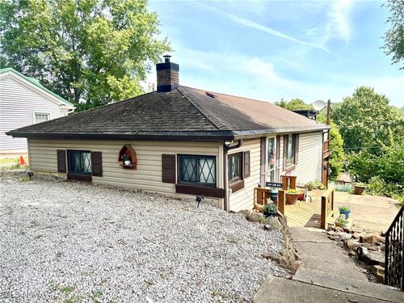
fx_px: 303
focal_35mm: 26
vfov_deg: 53.1
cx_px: 202
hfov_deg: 67.3
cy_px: 152
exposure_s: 1/1437
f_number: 1.6
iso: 50
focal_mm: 5.96
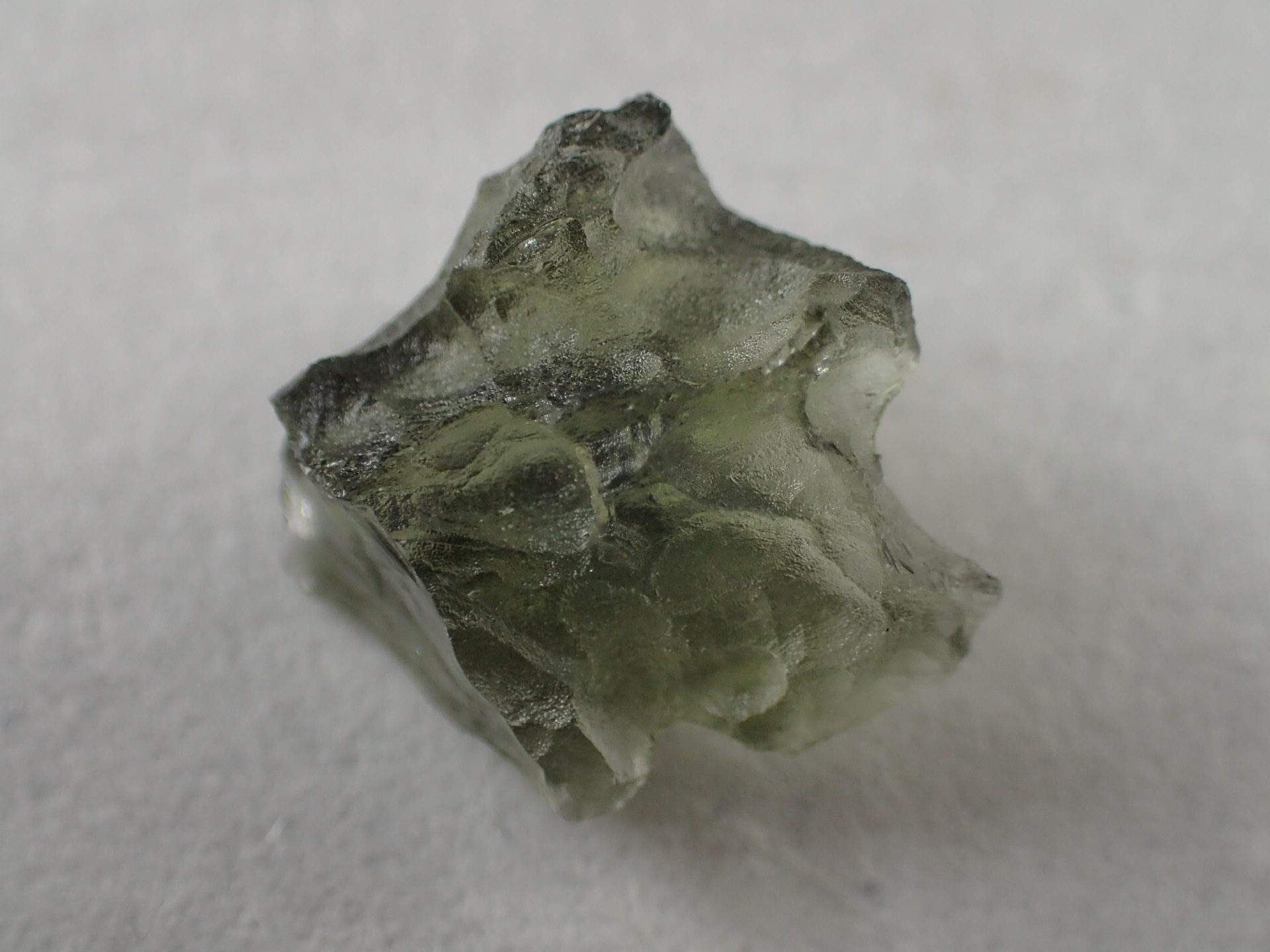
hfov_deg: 29.8
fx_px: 2385
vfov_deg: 22.6
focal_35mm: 65
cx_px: 635
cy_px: 476
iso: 320
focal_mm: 11.78
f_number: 3.8
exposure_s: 1/250
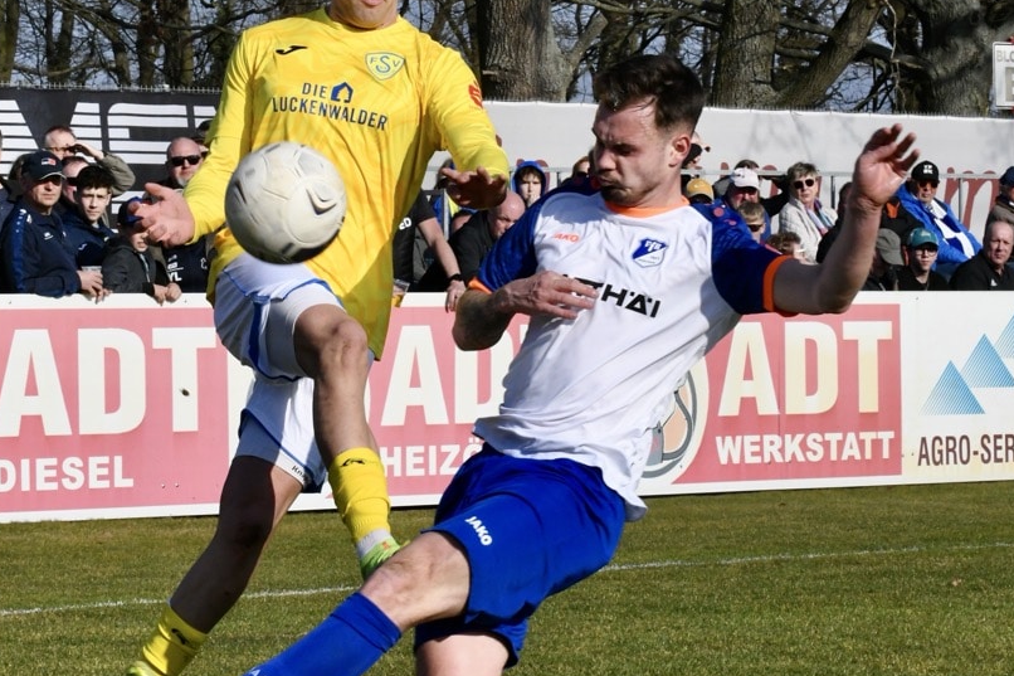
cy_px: 338
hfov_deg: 16.1
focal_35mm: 127
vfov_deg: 10.8
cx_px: 525
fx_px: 3576
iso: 2500
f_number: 18
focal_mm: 80
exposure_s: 1/1600
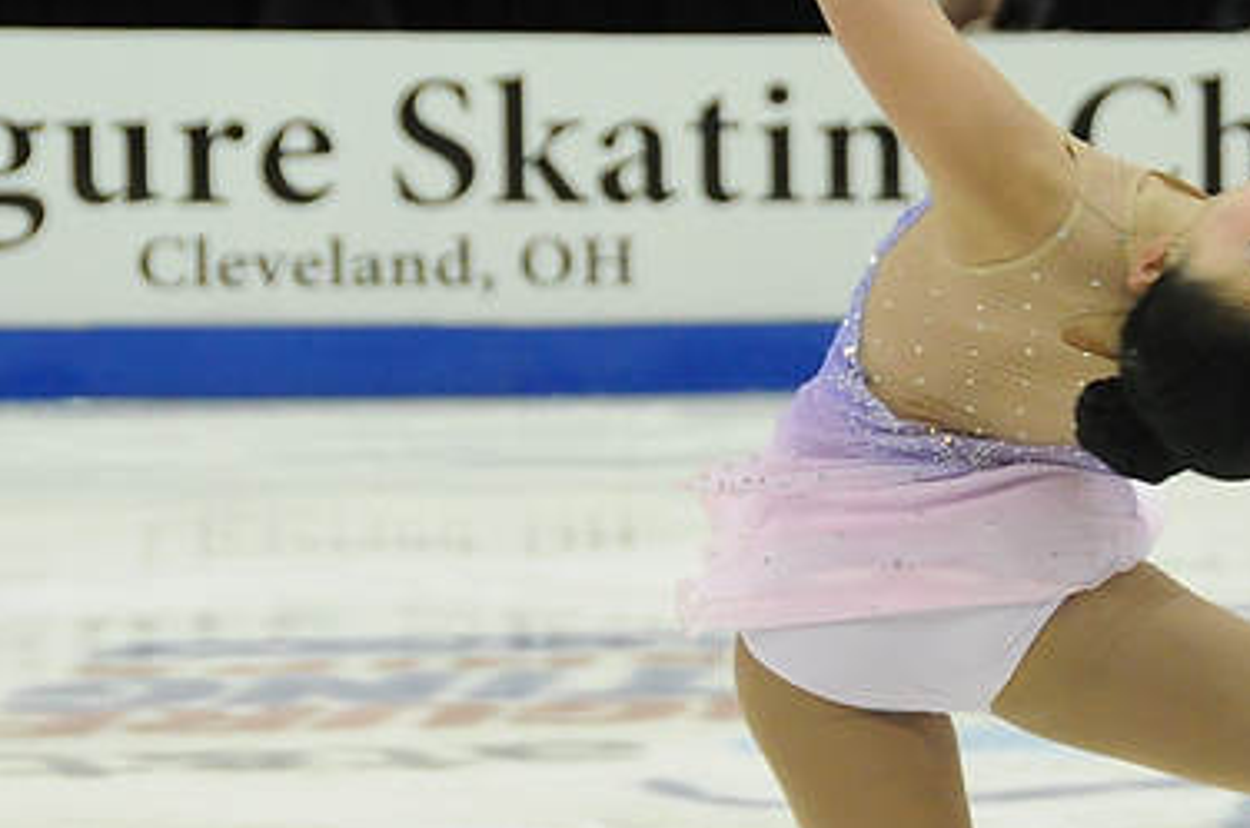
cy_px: 584
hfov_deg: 7.9
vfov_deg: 5.2
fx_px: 9078
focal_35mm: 262
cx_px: 1084
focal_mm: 82
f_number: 5.6
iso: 3200
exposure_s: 1/800
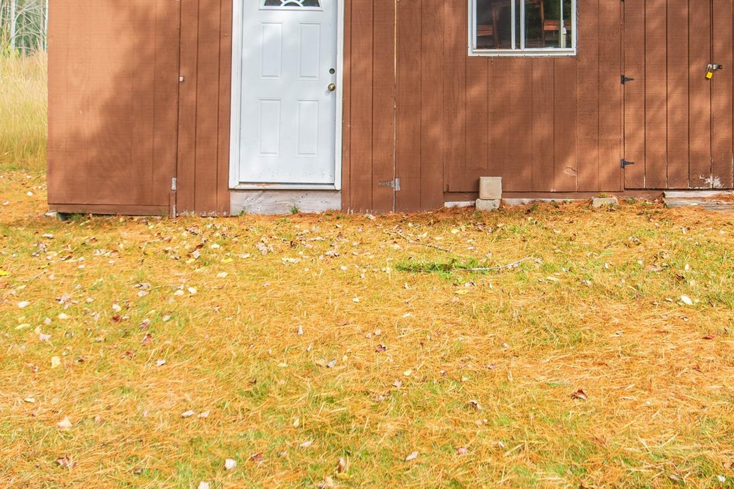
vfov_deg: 31.8
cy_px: 98
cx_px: 448
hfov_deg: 47.1
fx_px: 836
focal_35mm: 41
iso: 100
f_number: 5
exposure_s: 1/160
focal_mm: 16
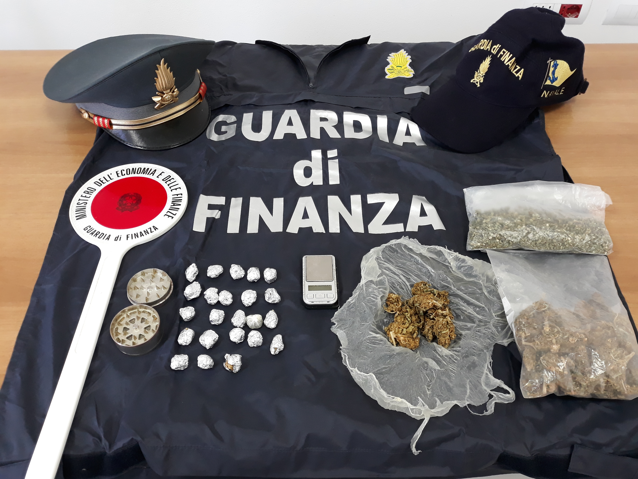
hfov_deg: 65.3
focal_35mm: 27
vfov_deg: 51.4
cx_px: 319
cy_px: 240
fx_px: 498
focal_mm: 3.71
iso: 125
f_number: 1.7
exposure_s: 1/50
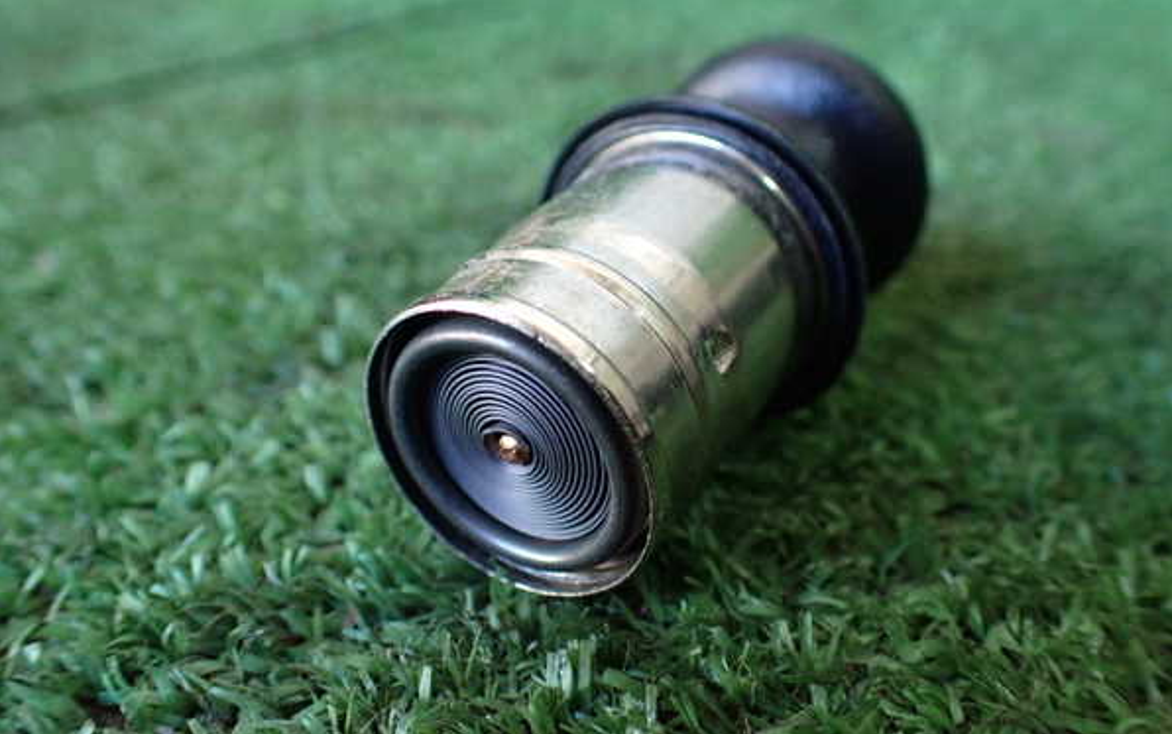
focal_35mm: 32
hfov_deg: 59.6
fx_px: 1022
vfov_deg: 39.4
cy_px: 390
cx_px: 586
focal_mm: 5.4
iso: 800
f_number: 2.3
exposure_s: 1/125
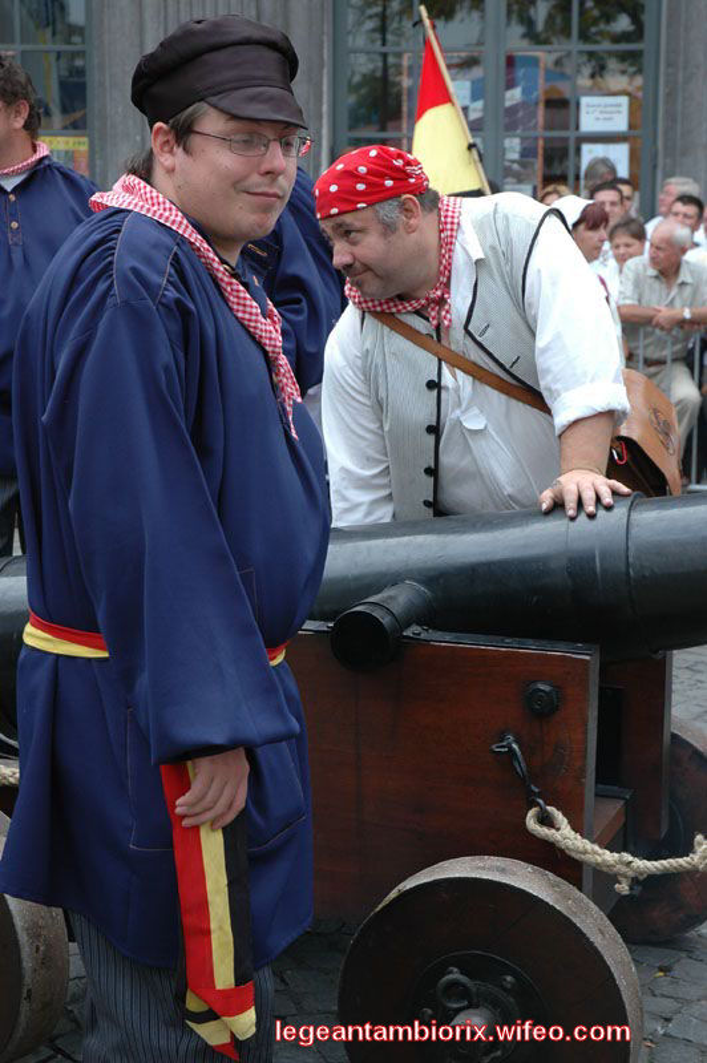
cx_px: 354
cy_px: 532
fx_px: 2036
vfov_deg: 29.3
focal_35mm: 69
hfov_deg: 19.7
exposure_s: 1/125
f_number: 5.6
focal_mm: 46
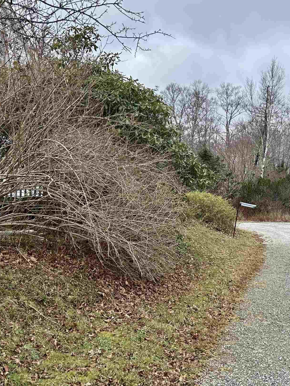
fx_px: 547
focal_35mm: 49
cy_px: 189
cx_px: 187
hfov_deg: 29.5
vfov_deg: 38.9
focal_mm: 5.7
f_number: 1.5
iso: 50
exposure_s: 1/1377
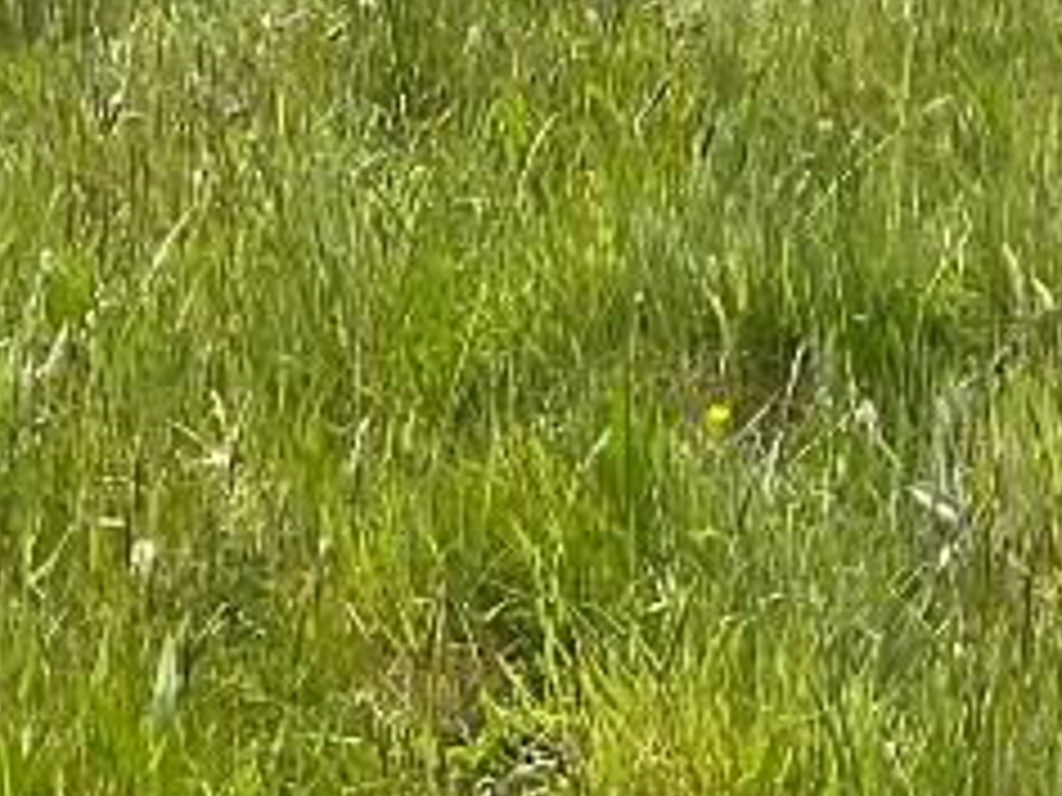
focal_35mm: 126
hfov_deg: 15.4
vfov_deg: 11.2
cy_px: -477
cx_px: 1030
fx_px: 3866
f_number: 1.8
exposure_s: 1/1984
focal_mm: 3
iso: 16
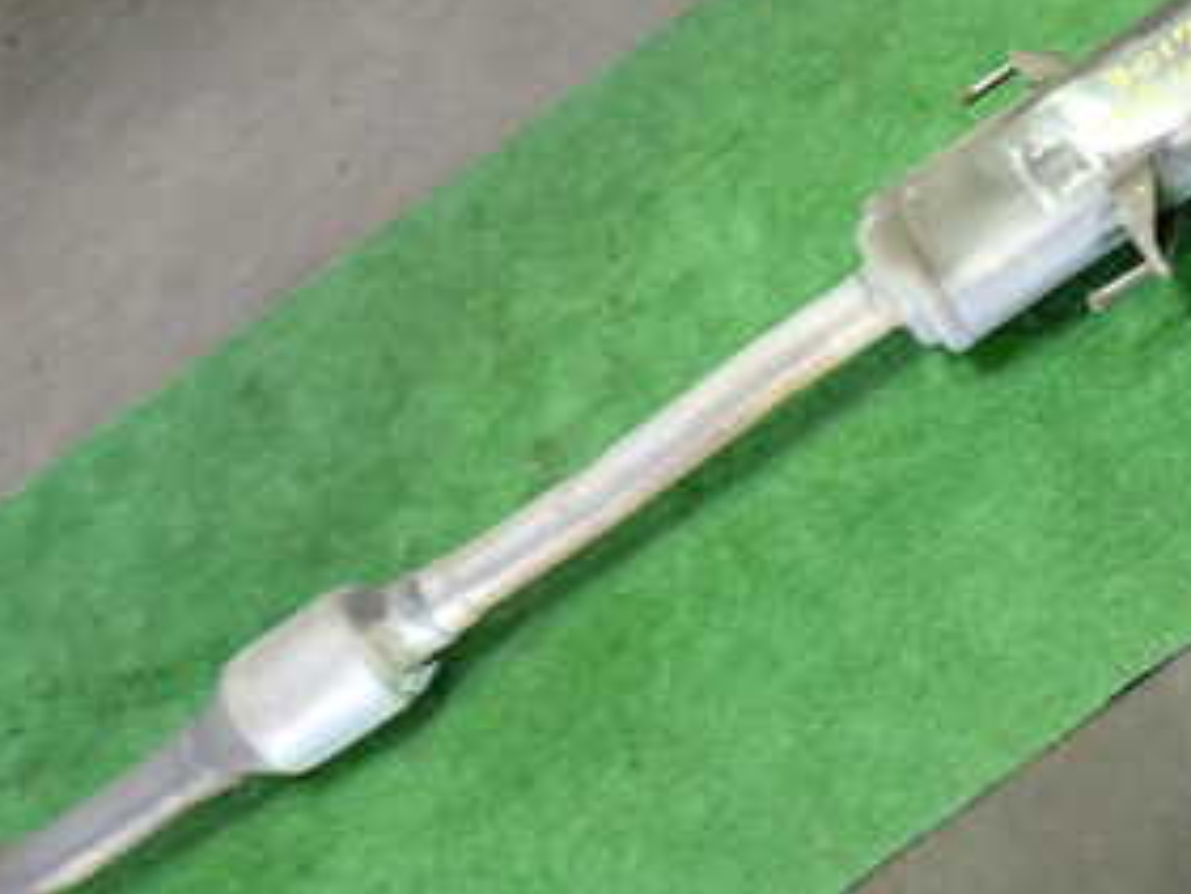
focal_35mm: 64
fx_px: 2203
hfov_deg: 29.3
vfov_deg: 22.6
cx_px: 1026
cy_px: 157
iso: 320
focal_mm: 5.4
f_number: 2.3
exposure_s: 1/30
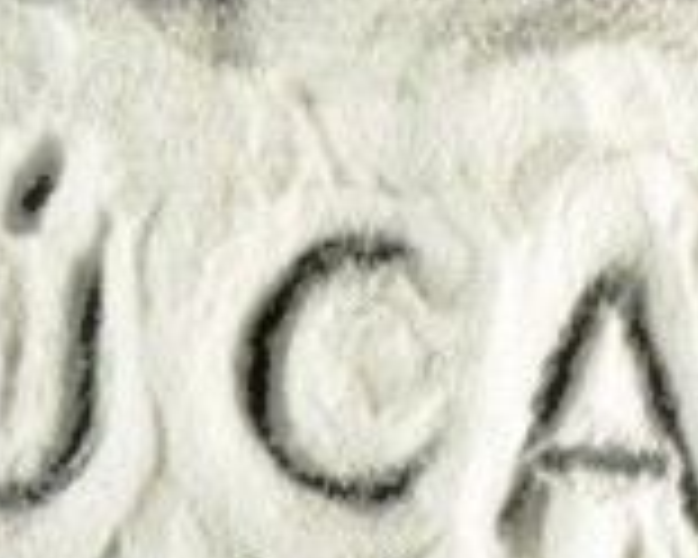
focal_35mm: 262
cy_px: 284
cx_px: 164
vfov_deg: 5.9
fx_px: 5412
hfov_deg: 7.4
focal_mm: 60
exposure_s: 1/80
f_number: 5.6
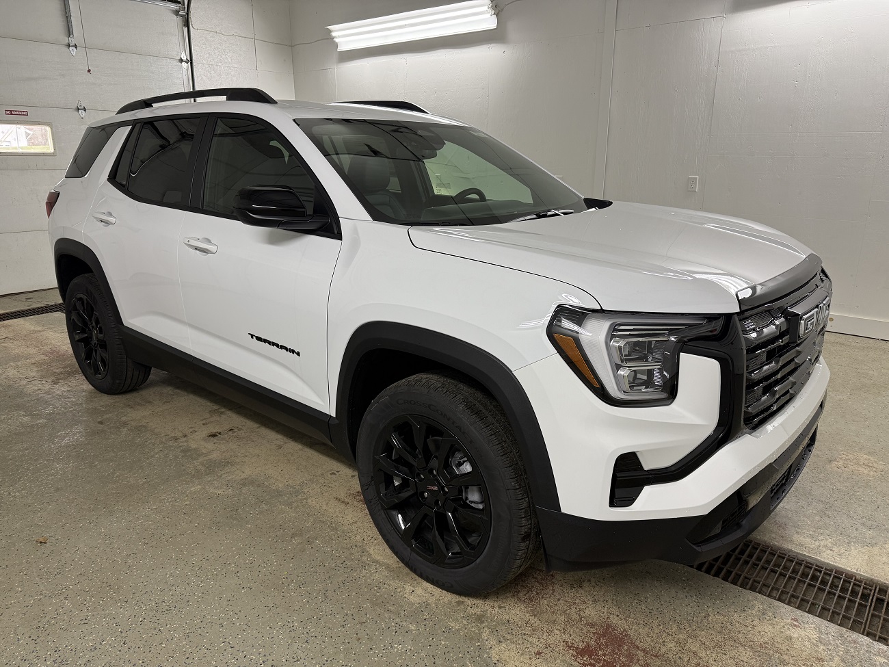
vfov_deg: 56.8
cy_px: 334
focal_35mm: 24
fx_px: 616
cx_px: 444
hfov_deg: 71.6
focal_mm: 6.76
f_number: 1.78
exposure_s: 1/60
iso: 125
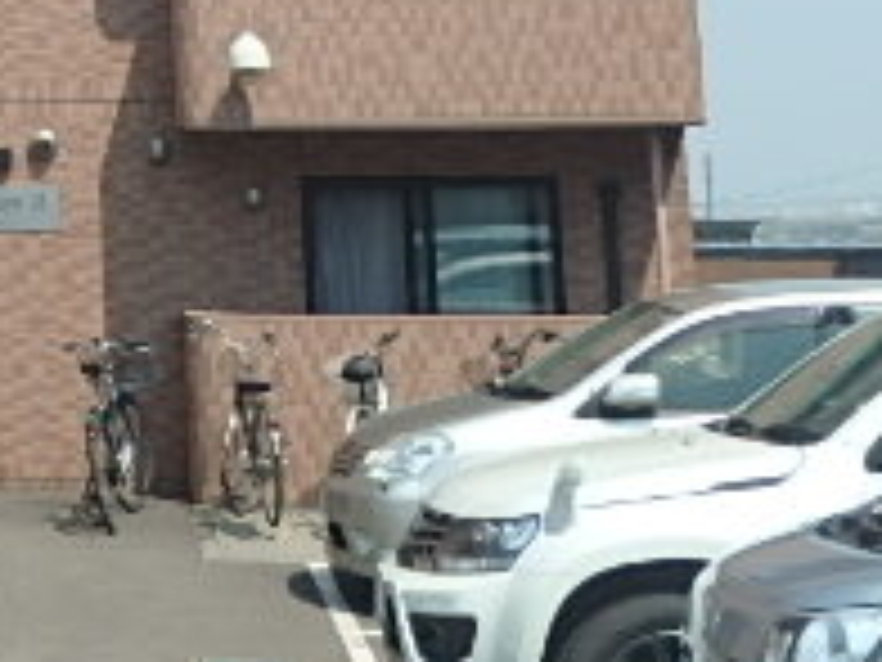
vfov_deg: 12.8
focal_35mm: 111
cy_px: -243
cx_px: -464
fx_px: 2828
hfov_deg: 16.1
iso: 125
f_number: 4.9
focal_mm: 6
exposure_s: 1/640
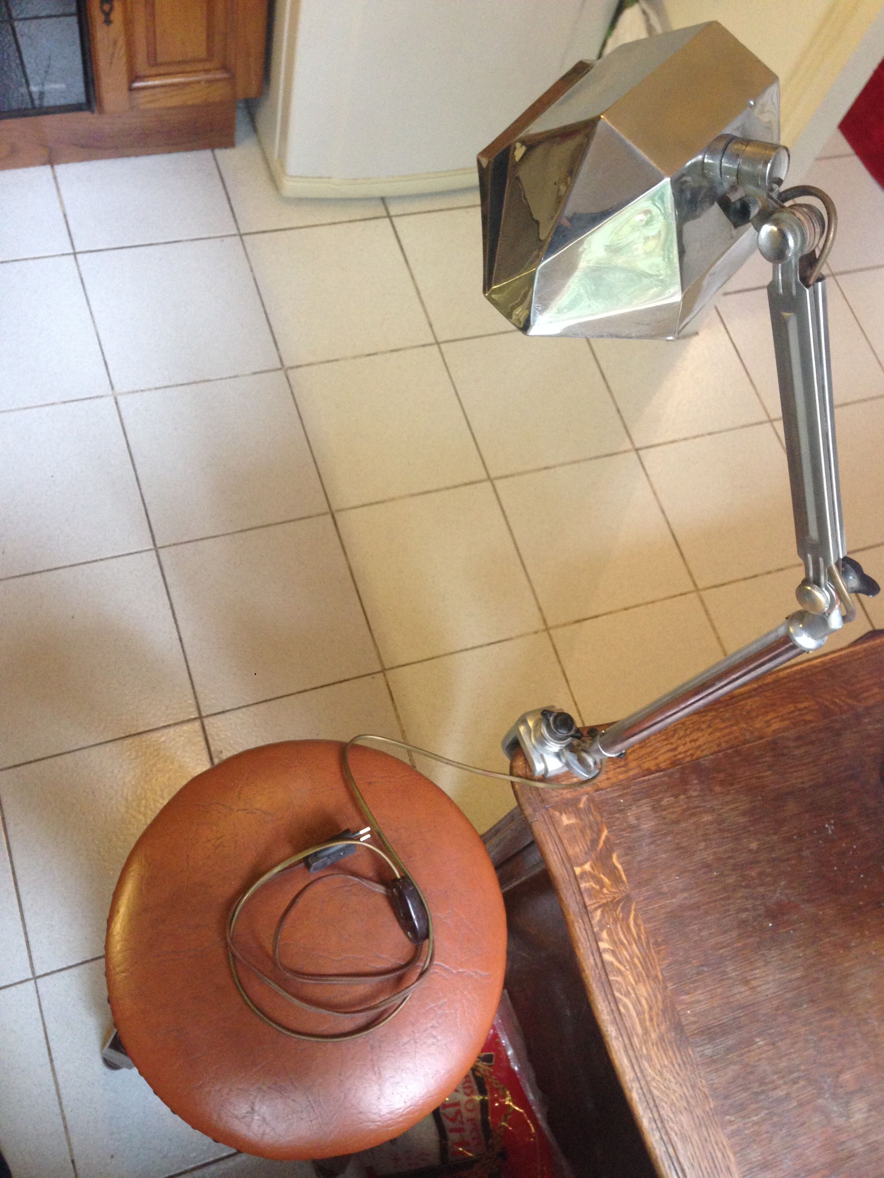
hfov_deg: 42.9
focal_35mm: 33
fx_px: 1124
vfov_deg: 55.4
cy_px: 589
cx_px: 442
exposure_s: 1/20
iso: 200
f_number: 2.4
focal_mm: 4.12
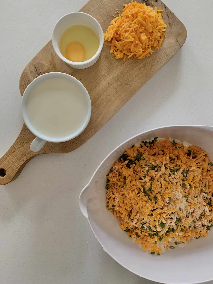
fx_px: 213
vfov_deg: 67.3
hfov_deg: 53.1
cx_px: 106
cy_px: 142
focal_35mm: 26
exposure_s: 1/60
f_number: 1.8
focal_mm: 4.25
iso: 200
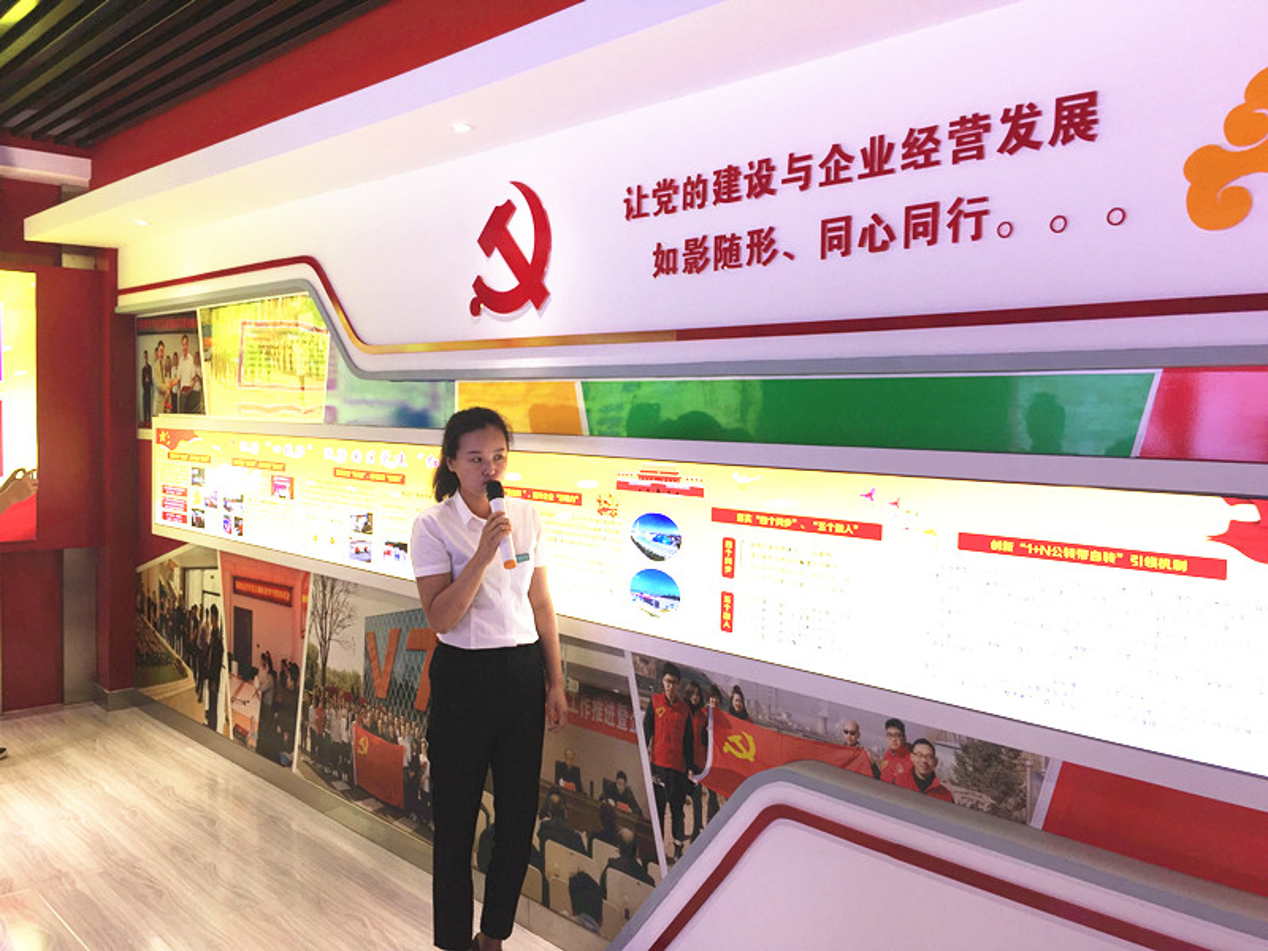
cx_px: 634
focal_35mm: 29
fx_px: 1062
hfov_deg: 61.7
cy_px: 476
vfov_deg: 48.2
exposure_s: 1/100
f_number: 2.2
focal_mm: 4.15
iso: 32
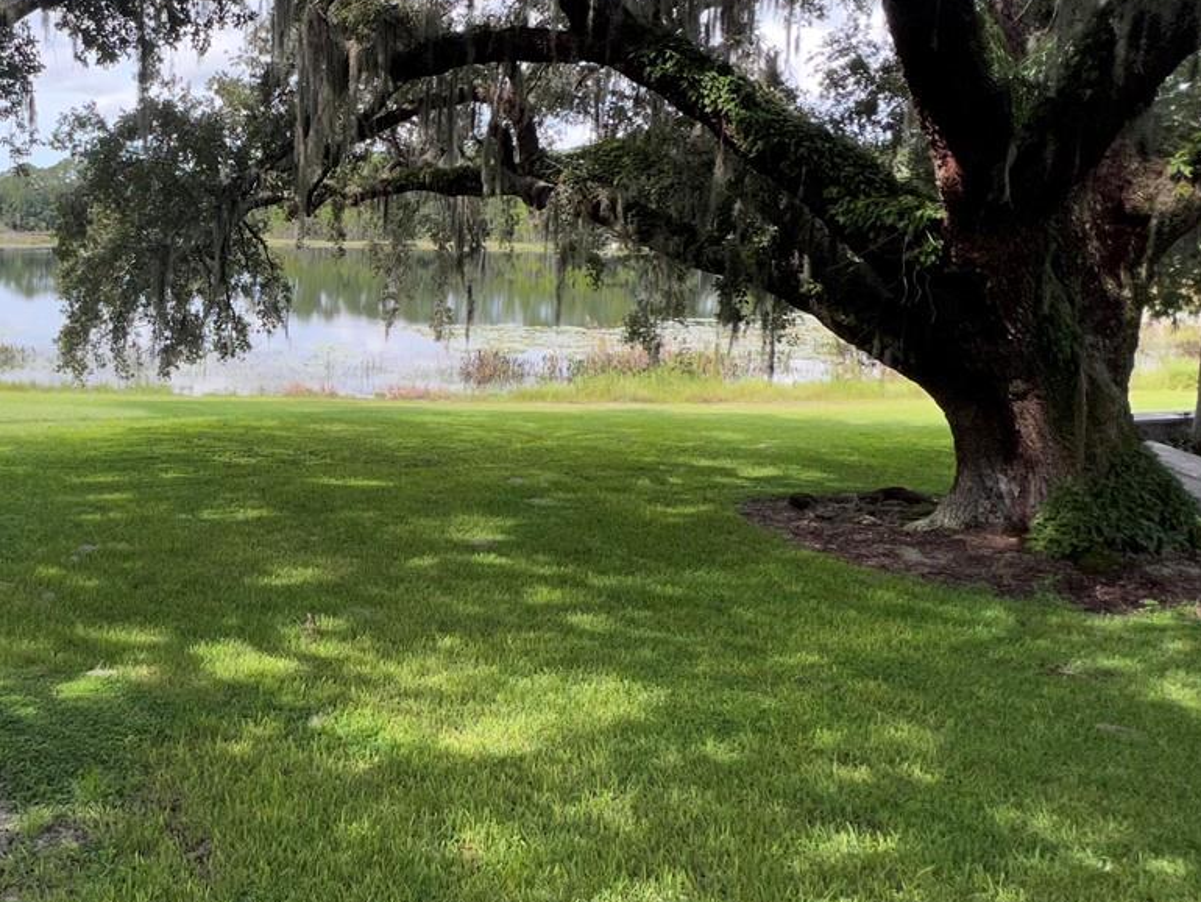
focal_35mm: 27
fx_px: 937
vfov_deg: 51.2
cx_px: 223
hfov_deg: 59.6
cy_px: 389
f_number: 1.8
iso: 32
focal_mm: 1.57
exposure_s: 1/404
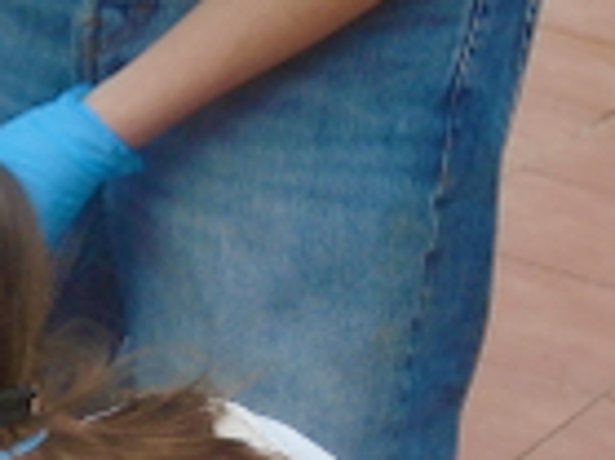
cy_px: 133
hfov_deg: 8.5
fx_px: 4012
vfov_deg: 6.6
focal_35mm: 226
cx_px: -403
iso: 100
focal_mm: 8.7
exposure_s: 1/320
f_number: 4.5
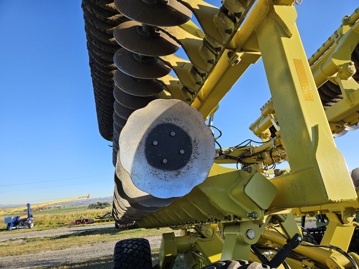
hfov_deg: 73.9
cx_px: 180
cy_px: 134
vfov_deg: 58.9
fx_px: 239
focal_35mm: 23
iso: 25
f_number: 1.8
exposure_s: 1/703
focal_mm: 5.4
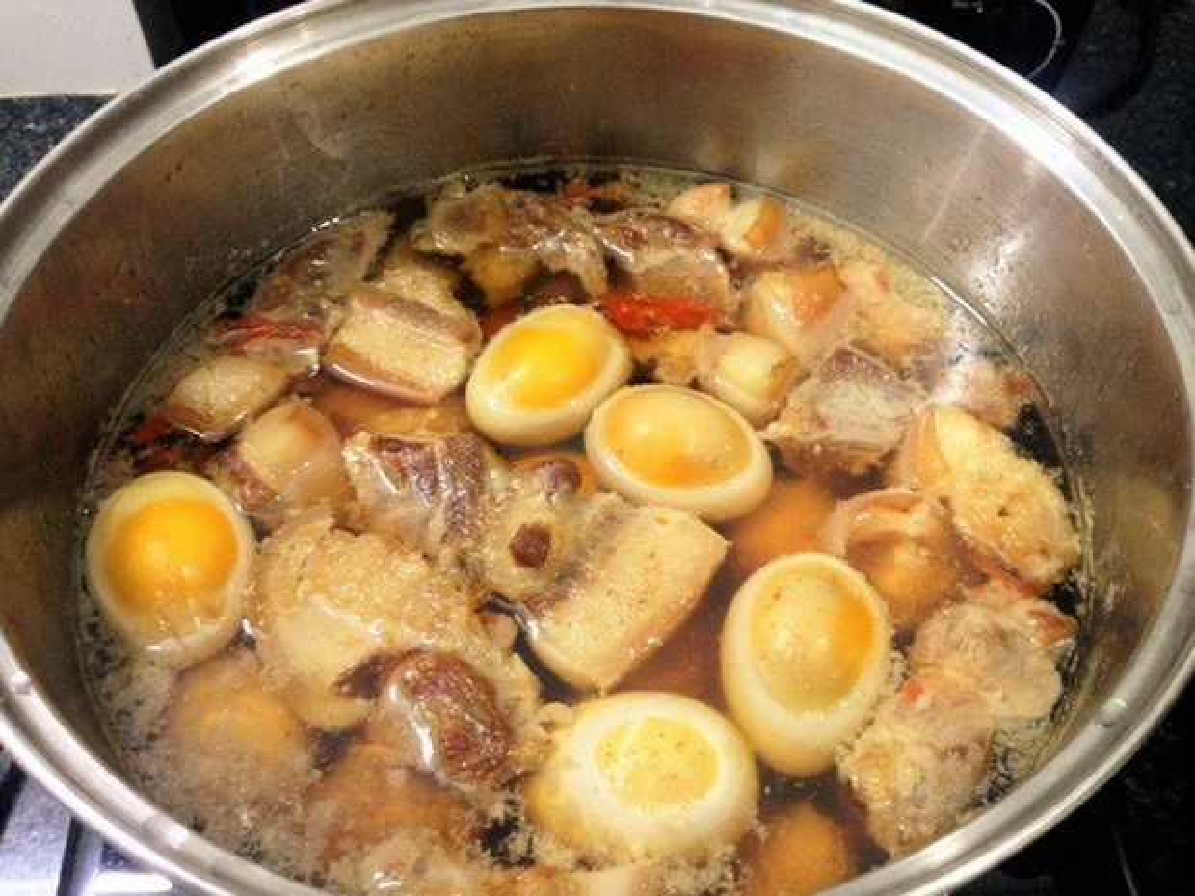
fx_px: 1139
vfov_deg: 42.9
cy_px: 448
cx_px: 598
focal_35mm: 33
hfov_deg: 55.4
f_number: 2.4
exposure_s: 1/15
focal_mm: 4.12
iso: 400
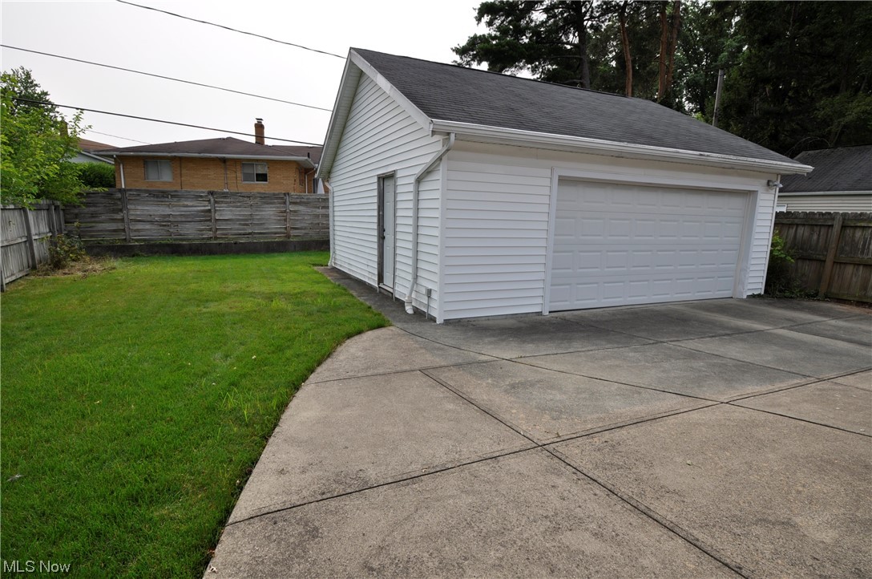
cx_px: 436
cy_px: 290
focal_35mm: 18
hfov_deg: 90.1
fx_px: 435
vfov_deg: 67.2
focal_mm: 12
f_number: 9
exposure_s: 1/320
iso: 200
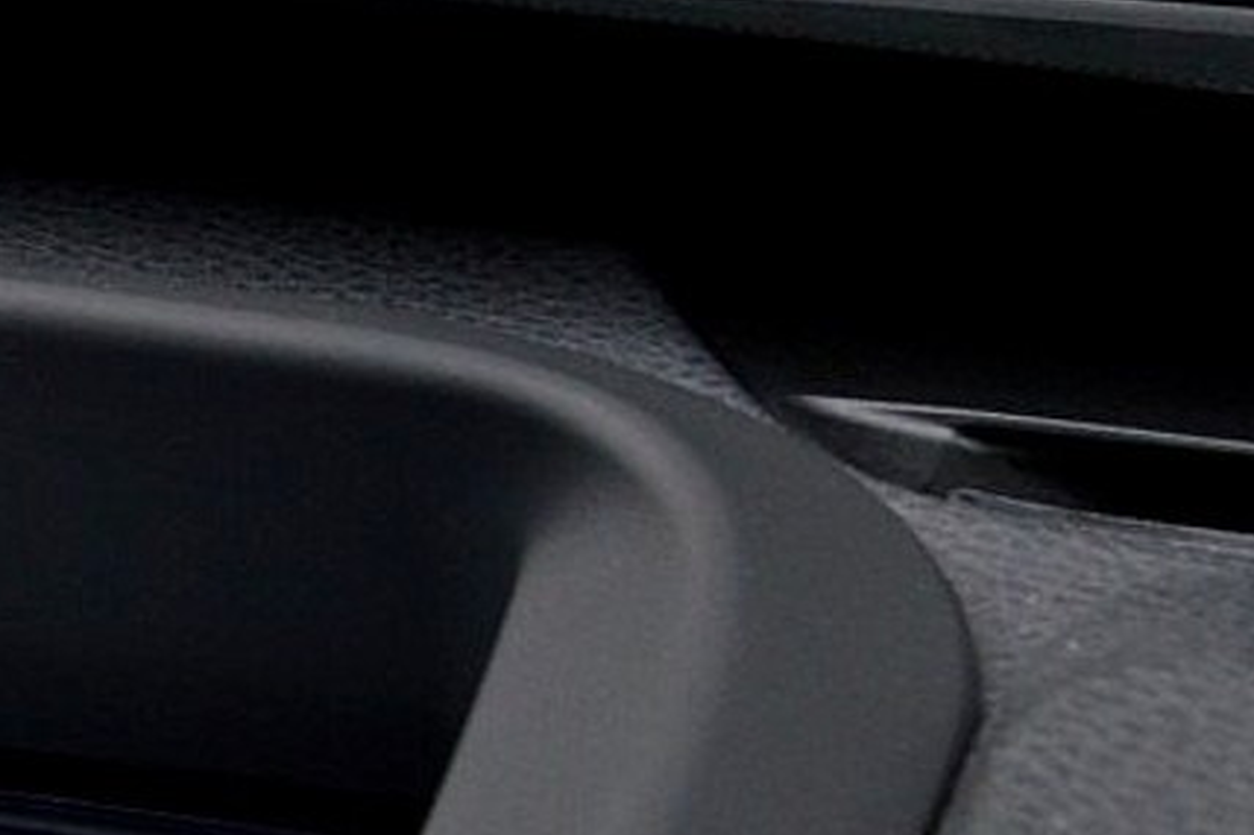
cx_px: -1324
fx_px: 5153
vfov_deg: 9.3
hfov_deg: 12.2
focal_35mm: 148
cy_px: 272
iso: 400
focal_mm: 22
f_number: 9
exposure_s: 1/125
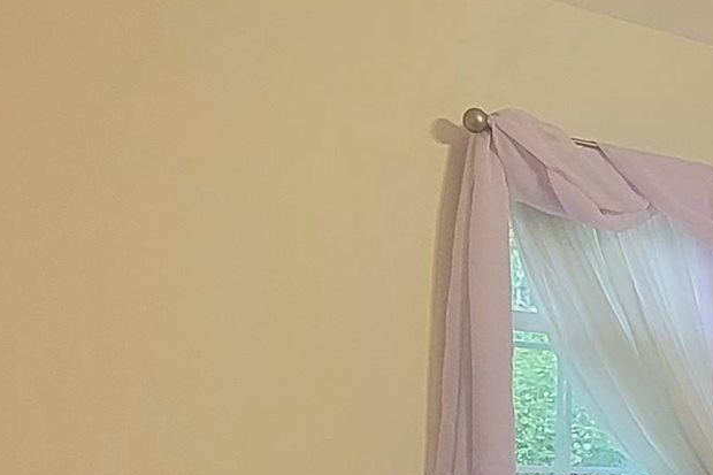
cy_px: 524
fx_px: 1327
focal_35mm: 67
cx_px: 858
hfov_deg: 26.7
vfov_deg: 19.4
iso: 160
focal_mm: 2.2
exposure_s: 1/60.2
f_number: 2.2
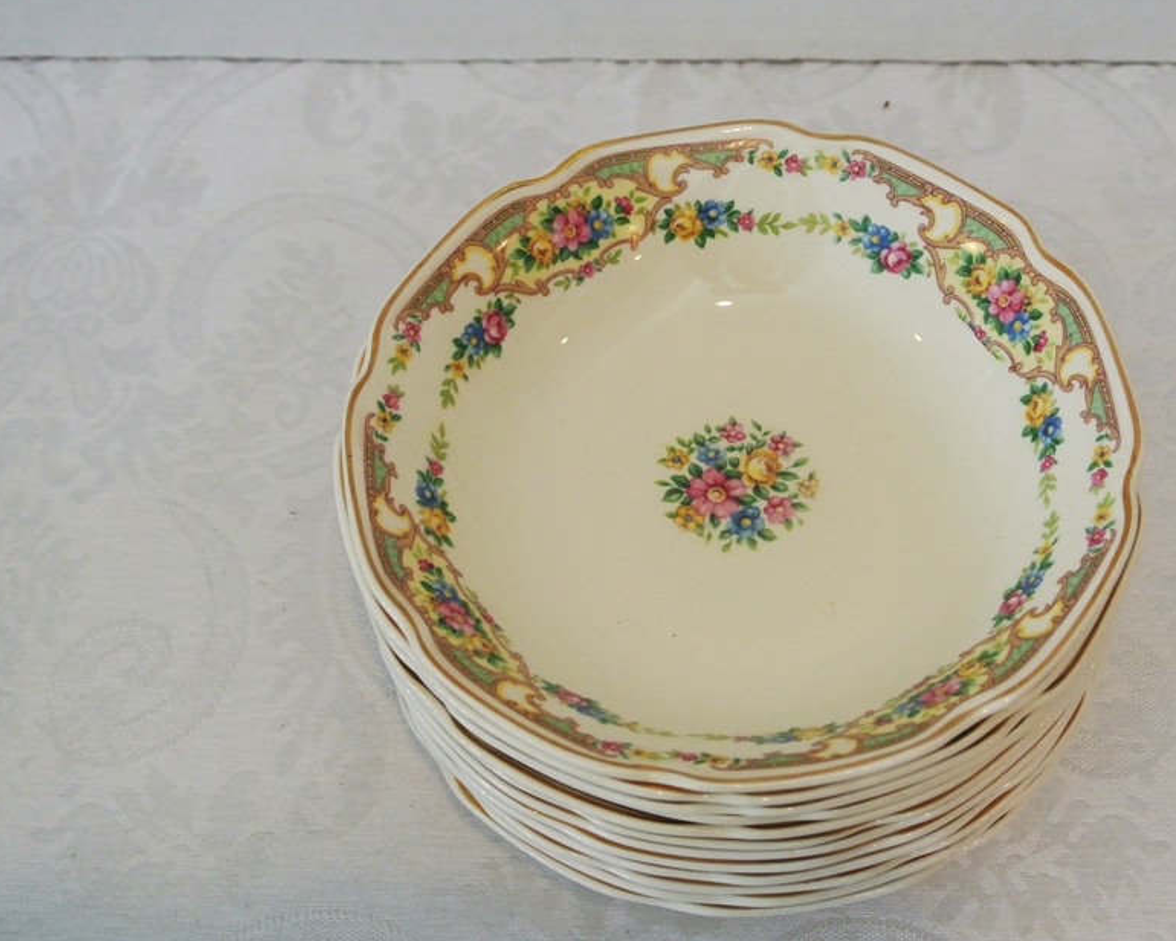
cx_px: 721
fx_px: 2506
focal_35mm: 72
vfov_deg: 21.3
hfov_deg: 26.3
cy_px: 502
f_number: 5
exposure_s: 1/60
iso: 640
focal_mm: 21.9
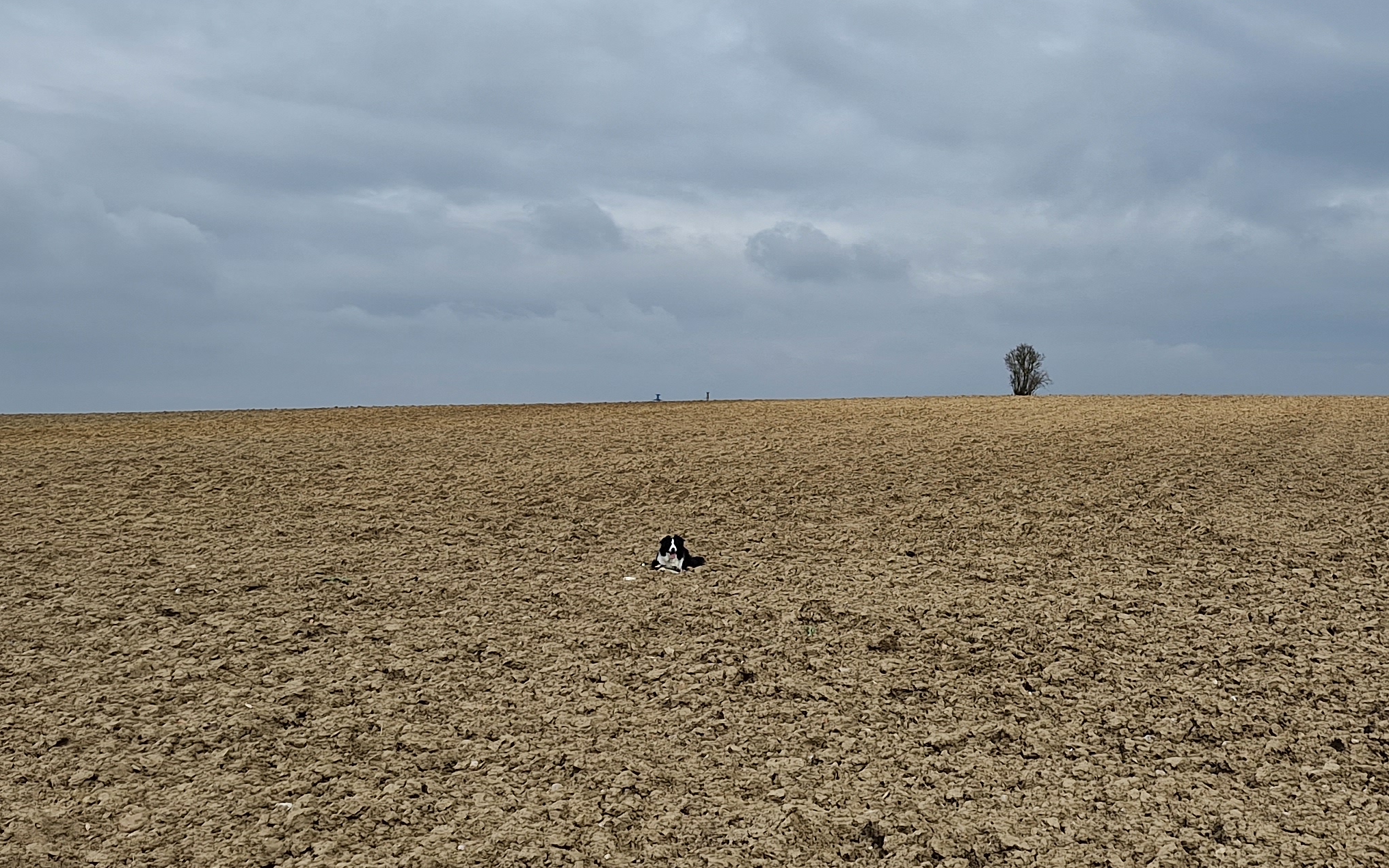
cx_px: 939
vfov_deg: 26.6
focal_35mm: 48
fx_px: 1817
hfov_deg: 41.2
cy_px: 230
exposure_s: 1/1728
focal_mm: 6.4
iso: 50
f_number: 1.8
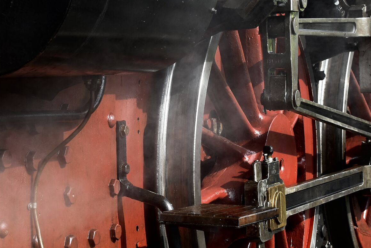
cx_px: 123
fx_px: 1114
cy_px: 104
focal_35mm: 108
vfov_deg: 12.7
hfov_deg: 18.9
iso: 200
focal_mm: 35
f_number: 6.3
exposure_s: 1/320
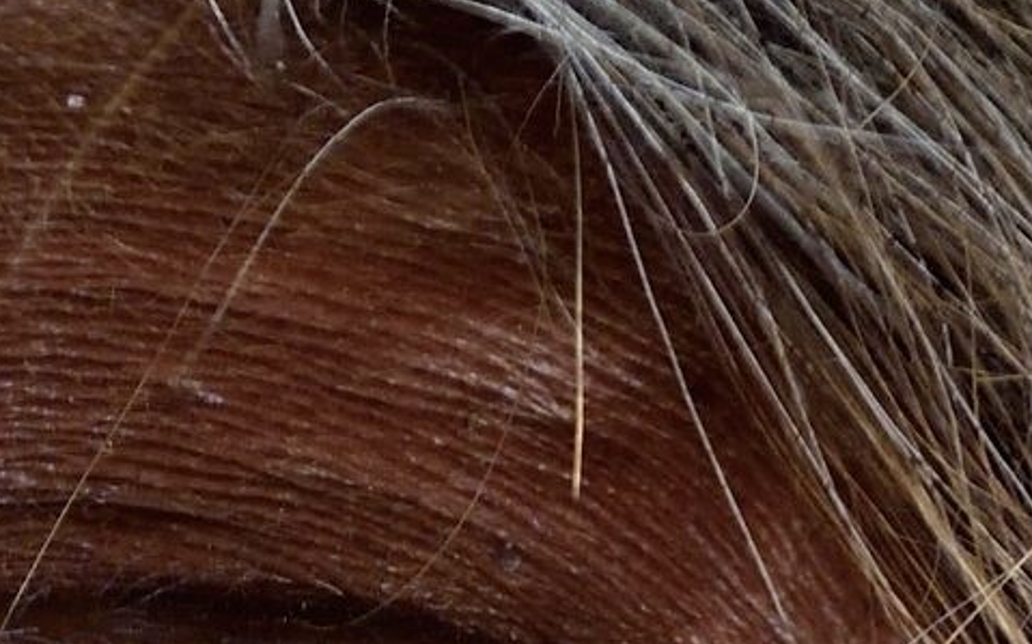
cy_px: 2147
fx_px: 10065
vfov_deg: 3.5
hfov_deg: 5.9
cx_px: 56
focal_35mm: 358
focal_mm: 70
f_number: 5.6
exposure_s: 1/125
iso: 2000
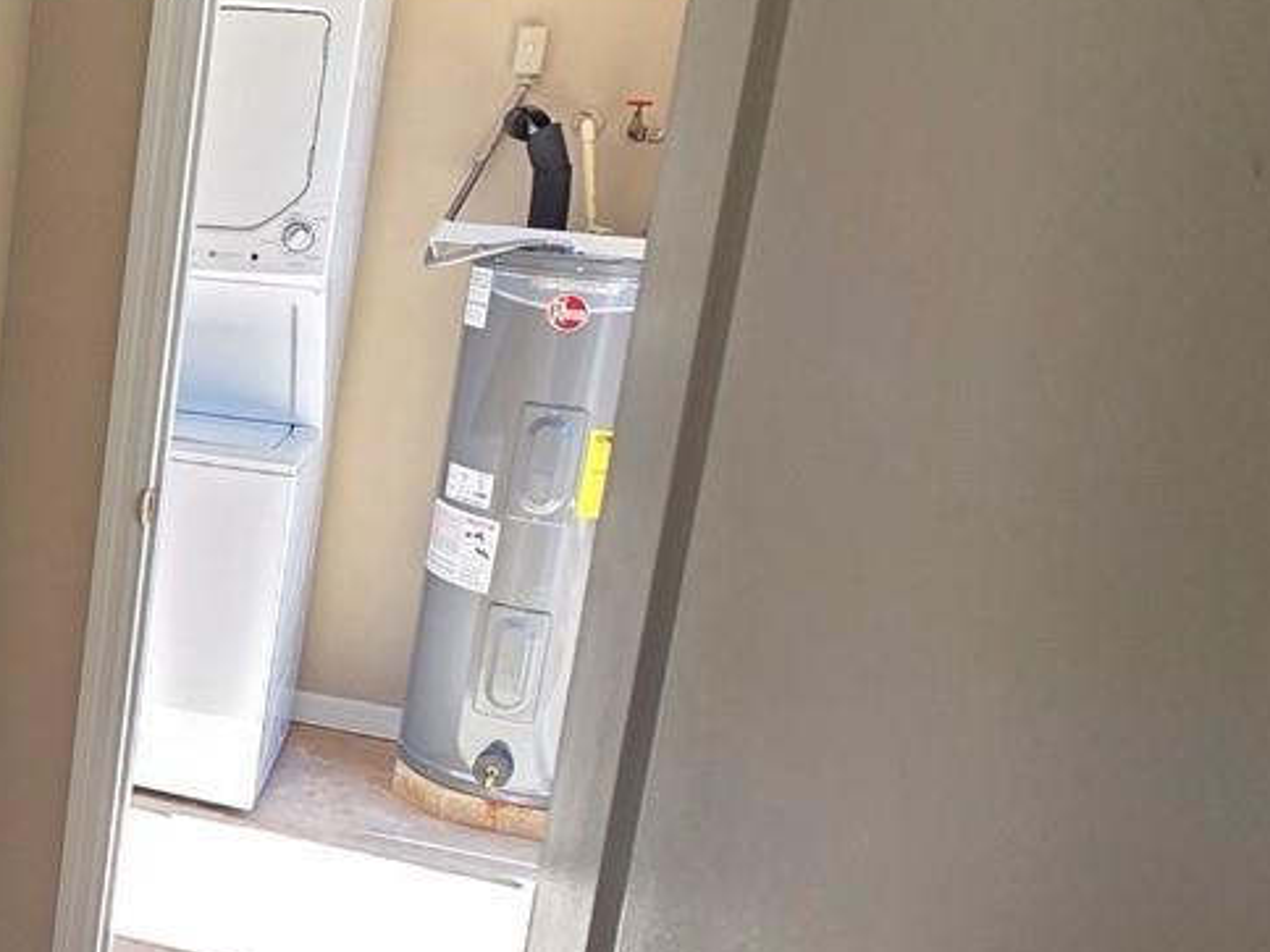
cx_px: -307
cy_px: 485
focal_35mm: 43
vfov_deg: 33.6
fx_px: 1578
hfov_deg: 34.0
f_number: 1.9
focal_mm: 2.2
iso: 40
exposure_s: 1/120
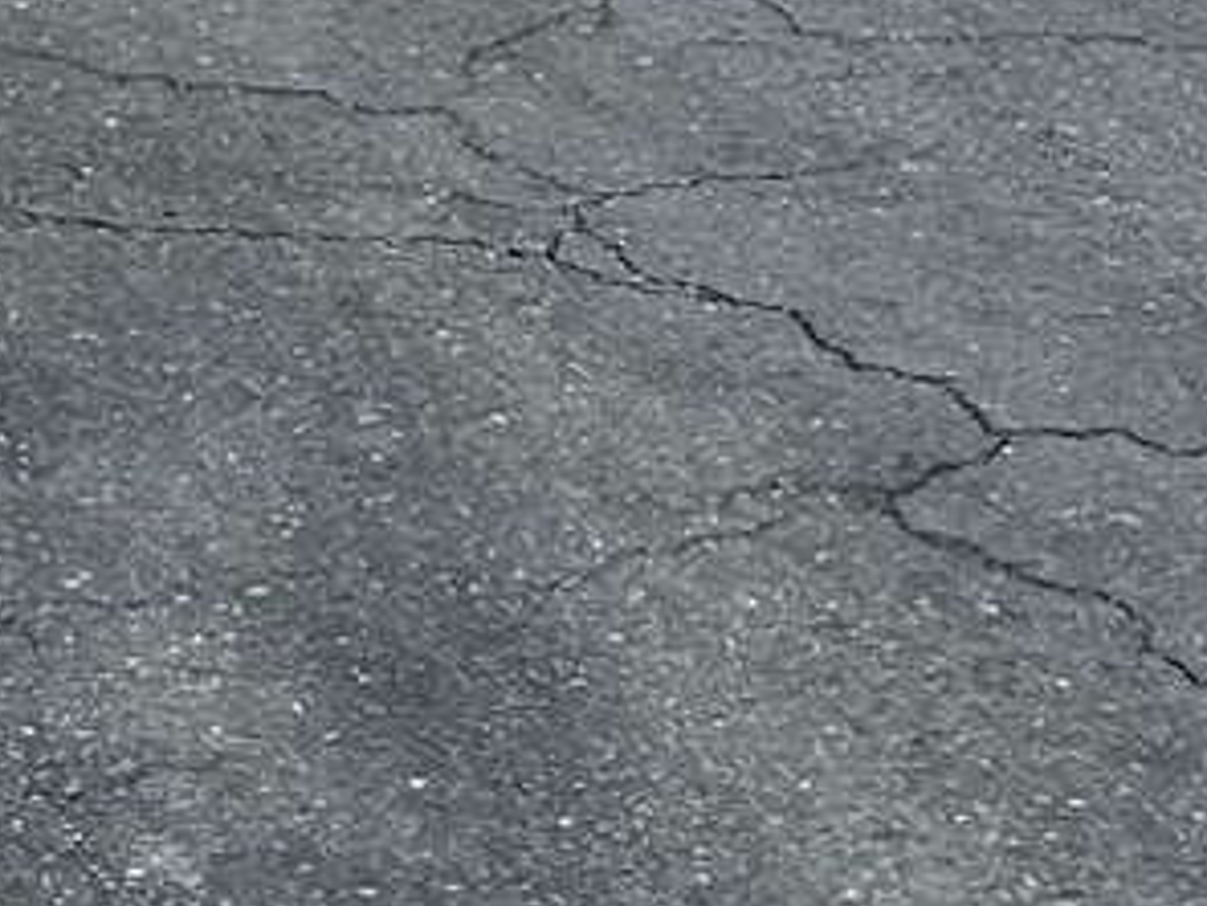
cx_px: 685
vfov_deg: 8.8
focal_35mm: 166
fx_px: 5788
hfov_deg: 11.9
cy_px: -253
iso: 80
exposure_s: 1/154
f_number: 1.78
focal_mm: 6.86
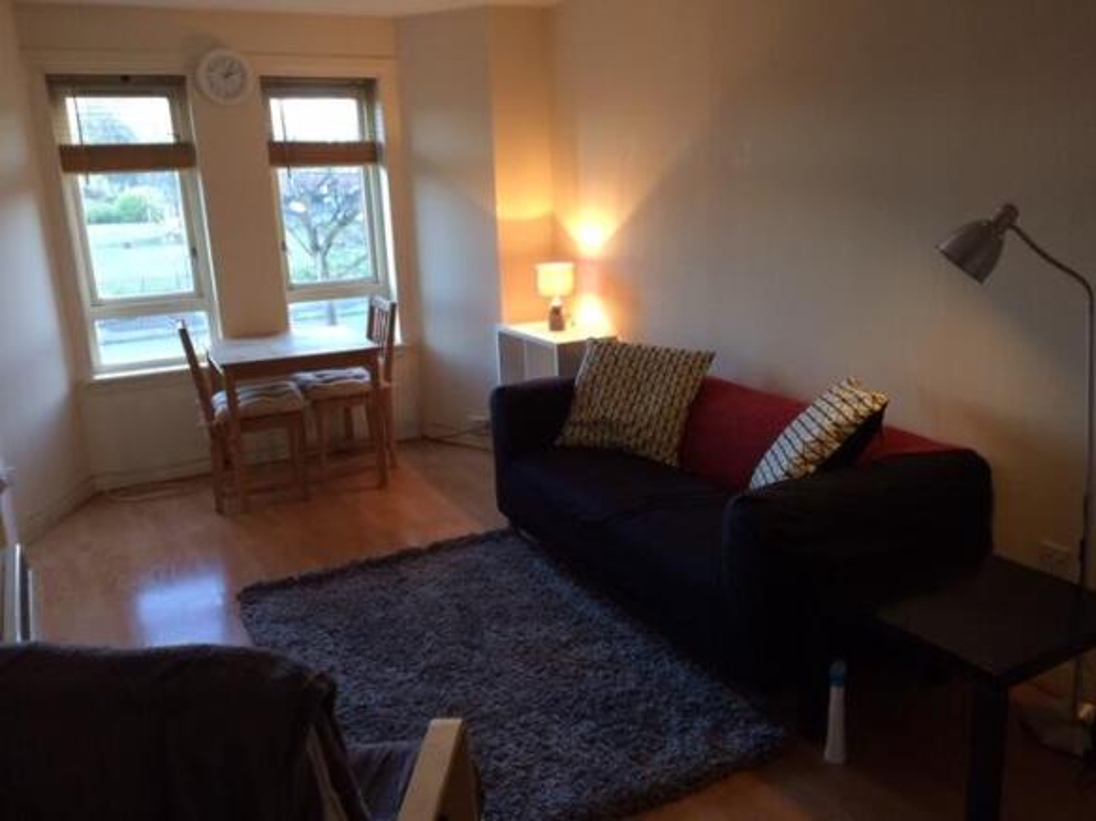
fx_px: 918
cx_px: 548
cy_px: 410
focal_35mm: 29
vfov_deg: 48.2
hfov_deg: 61.7
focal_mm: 4.15
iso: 100
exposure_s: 1/33
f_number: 2.2
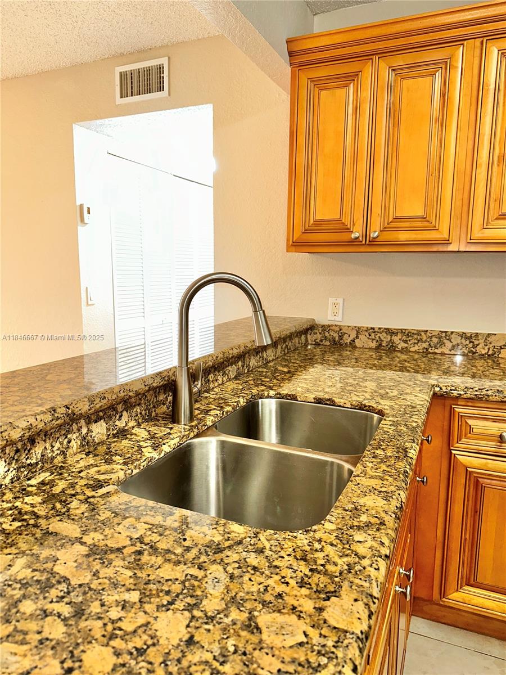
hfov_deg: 56.8
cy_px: 338
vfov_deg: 71.6
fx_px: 468
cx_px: 253
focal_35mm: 24
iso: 100
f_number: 1.78
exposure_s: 1/24
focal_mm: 6.86
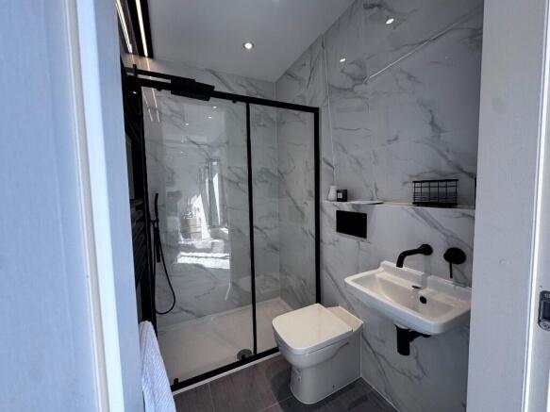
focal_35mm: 14
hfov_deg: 102.1
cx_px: 275
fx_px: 222
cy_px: 206
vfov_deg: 85.7
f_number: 2.2
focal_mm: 2.22
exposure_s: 1/133
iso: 40
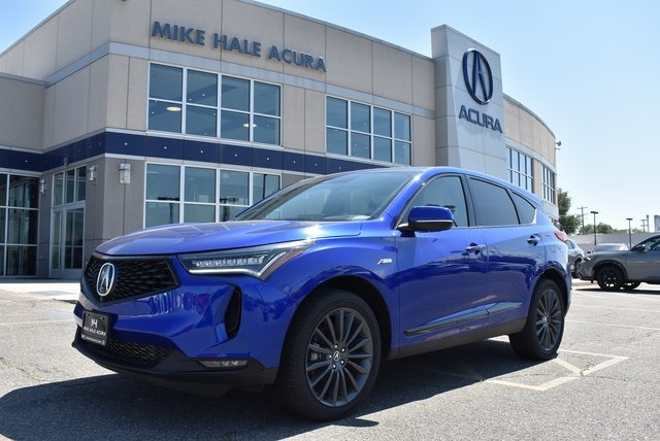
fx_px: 606
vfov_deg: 40.0
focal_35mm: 33
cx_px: 330
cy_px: 220
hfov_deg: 57.2
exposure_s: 1/250
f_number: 8
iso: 100
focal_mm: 22
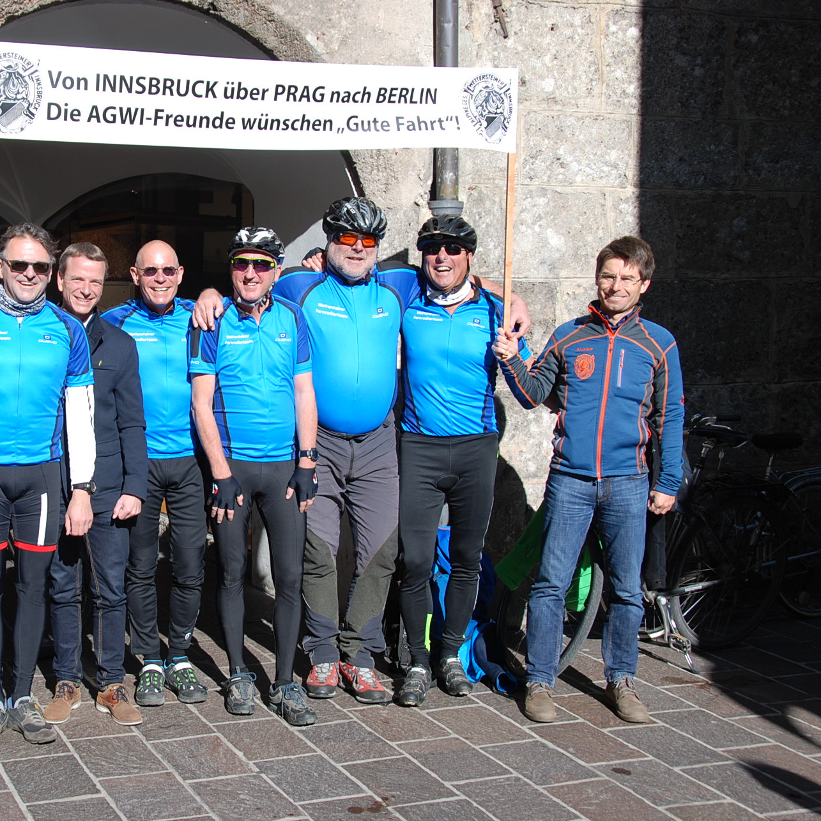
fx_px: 1342
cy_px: 413
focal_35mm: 50
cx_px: 205
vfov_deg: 34.0
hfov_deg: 33.3
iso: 100
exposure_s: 1/200
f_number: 7.1
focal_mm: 26
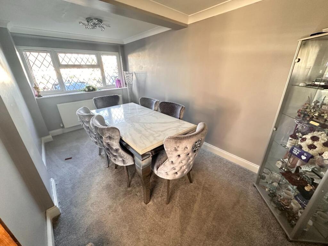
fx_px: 133
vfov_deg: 85.7
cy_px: 123
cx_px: 164
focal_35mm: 14
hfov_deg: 102.1
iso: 400
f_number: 2.2
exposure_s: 1/60
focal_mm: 2.22
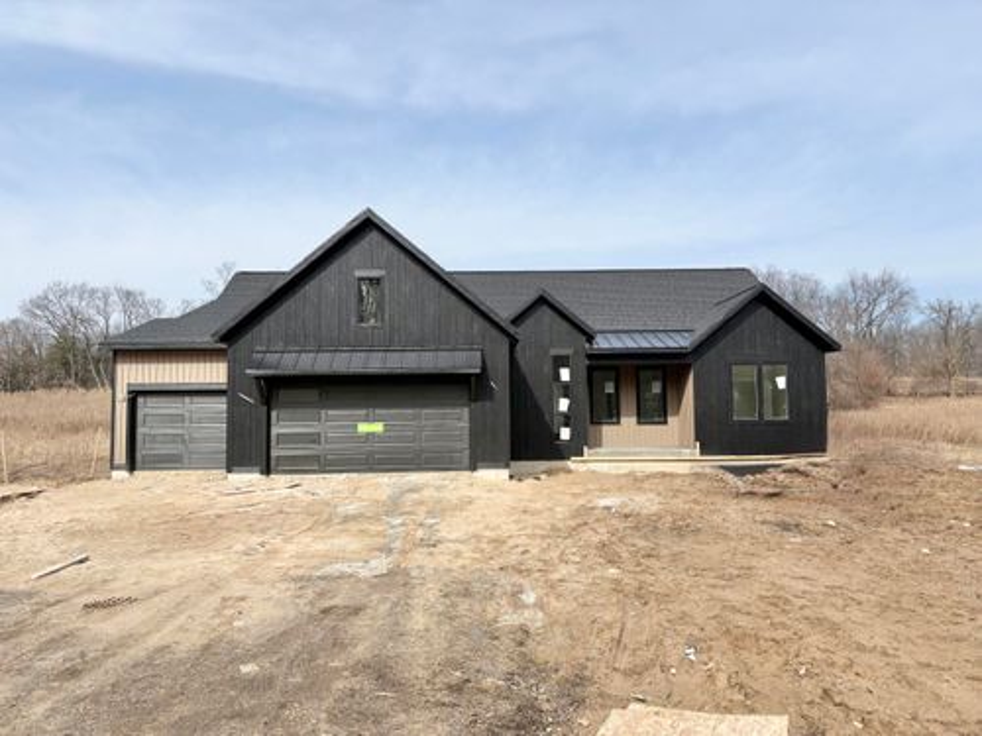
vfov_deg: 53.1
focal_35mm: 26
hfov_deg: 67.3
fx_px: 738
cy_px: 368
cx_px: 491
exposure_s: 1/4065
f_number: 1.6
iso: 50
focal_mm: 5.96
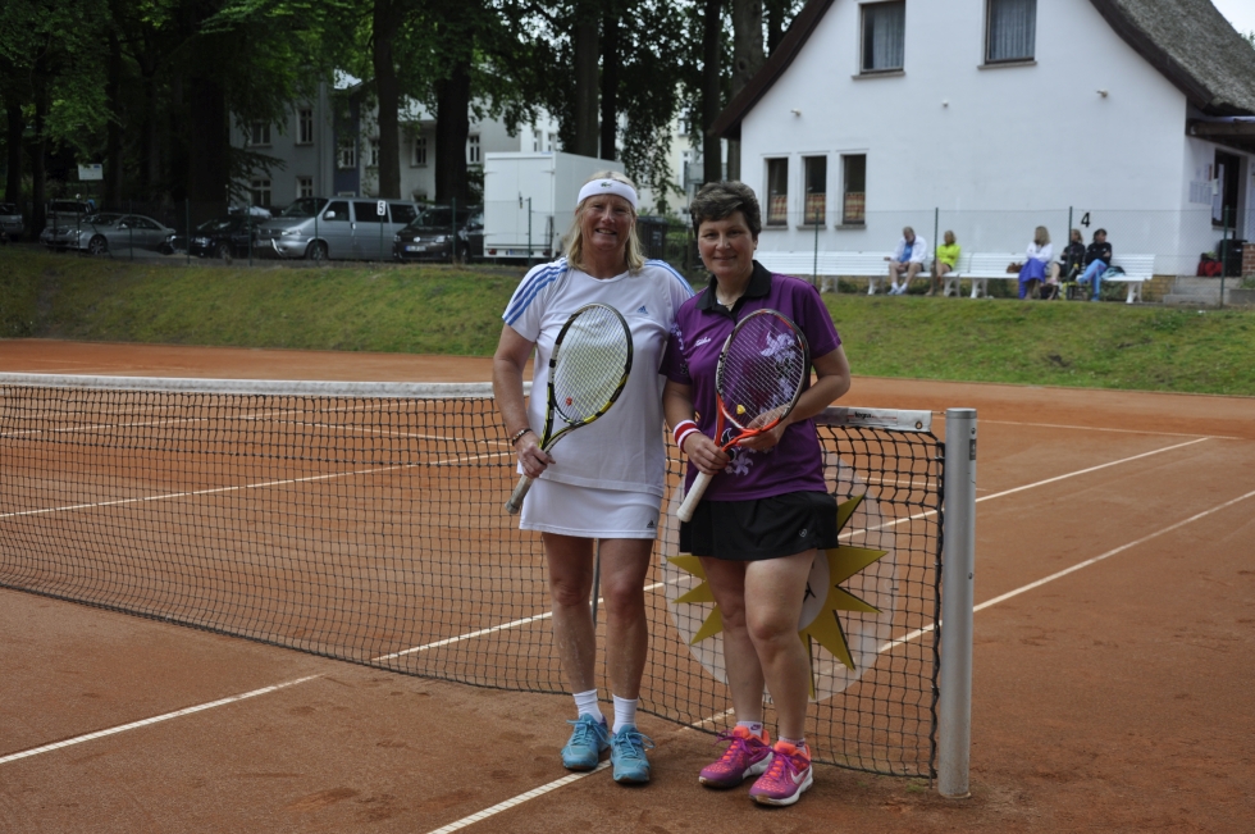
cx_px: 628
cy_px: 417
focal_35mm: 42
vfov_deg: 31.8
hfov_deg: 46.4
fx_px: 1462
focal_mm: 28
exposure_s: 1/180
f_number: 6.7
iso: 200
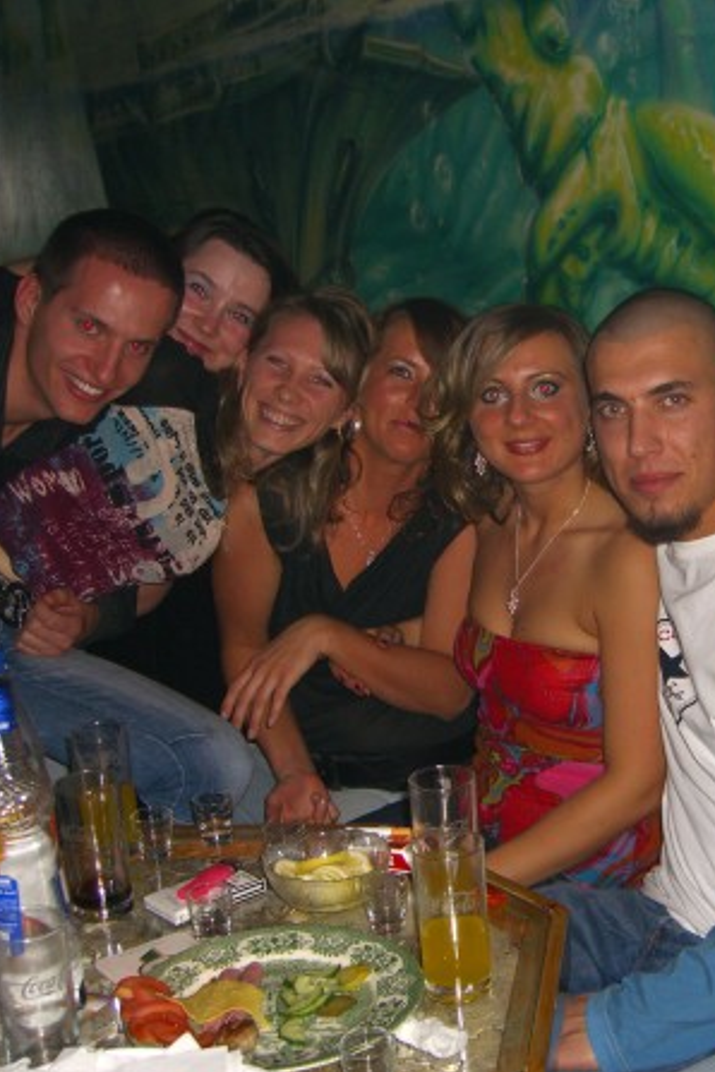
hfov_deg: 25.0
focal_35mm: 53
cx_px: 588
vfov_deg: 37.5
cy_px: 537
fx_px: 1579
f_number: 2.8
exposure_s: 1/60
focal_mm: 7.9
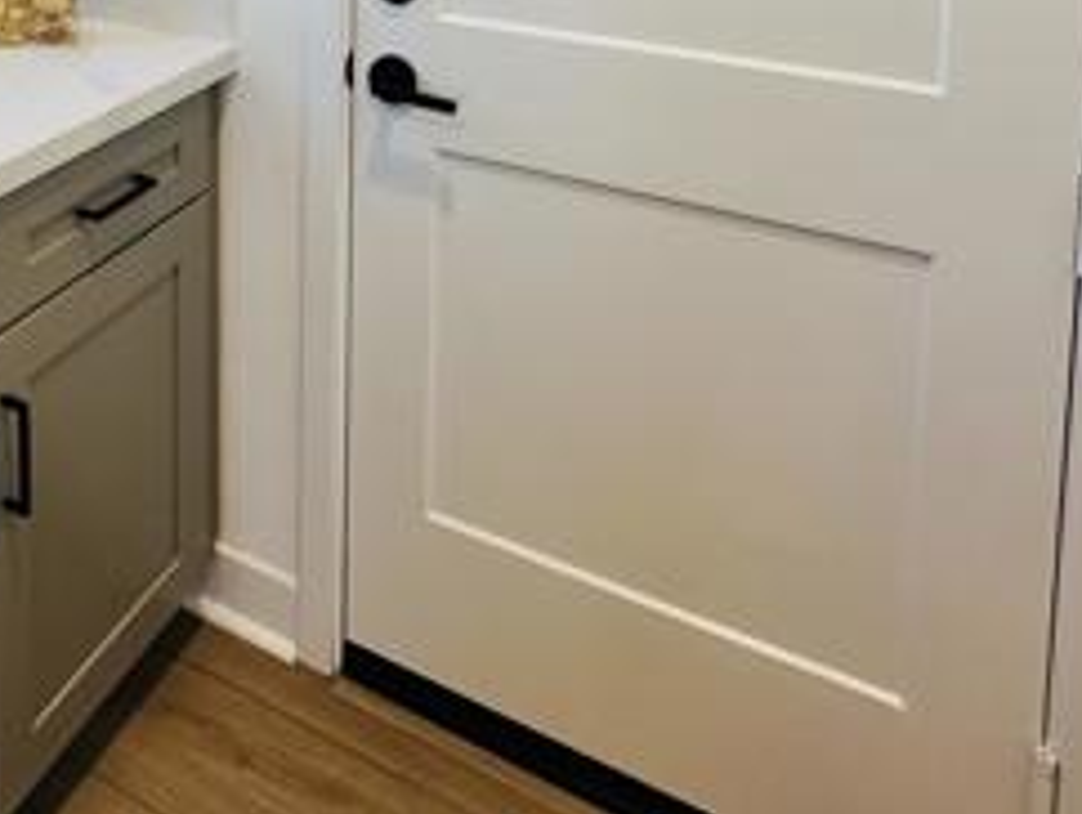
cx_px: 143
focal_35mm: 37
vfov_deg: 31.7
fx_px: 1158
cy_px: -183
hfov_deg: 46.1
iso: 50
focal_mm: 2.22
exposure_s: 1/120
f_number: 2.2
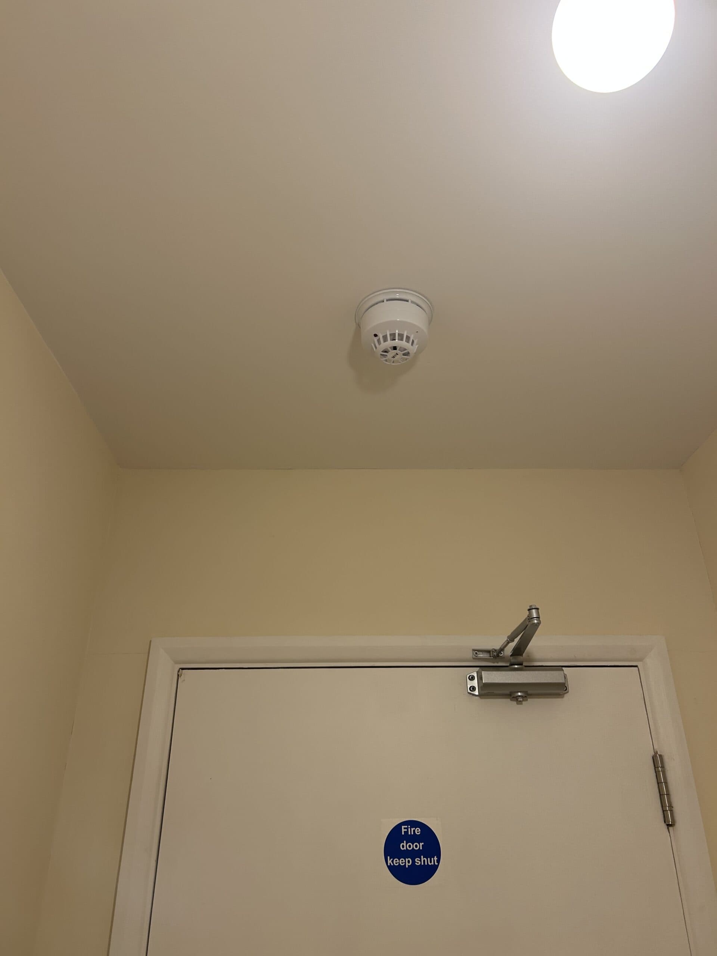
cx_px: 358
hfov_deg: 53.1
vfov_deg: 67.3
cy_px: 478
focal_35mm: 26
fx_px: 718
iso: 32
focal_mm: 5.7
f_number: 1.5
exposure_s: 1/100
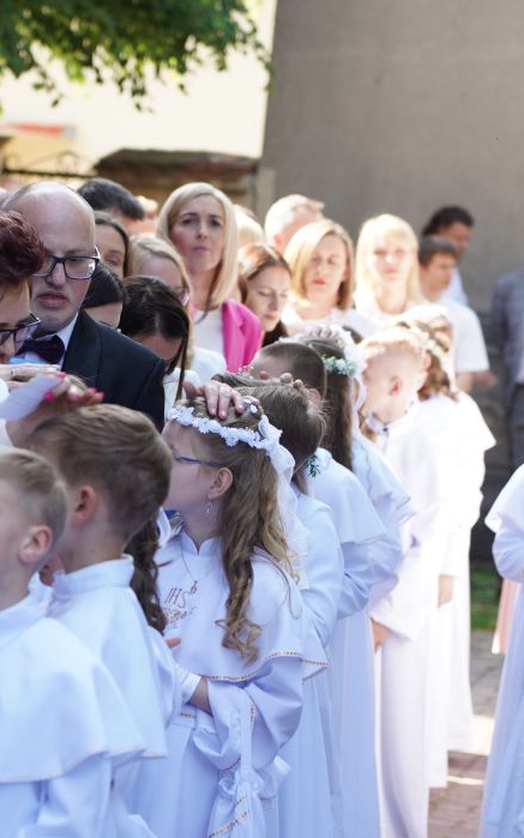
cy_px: 504
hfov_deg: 6.6
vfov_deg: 10.5
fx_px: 4546
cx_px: -28
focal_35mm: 199
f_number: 4
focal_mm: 105
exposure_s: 1/100
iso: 125
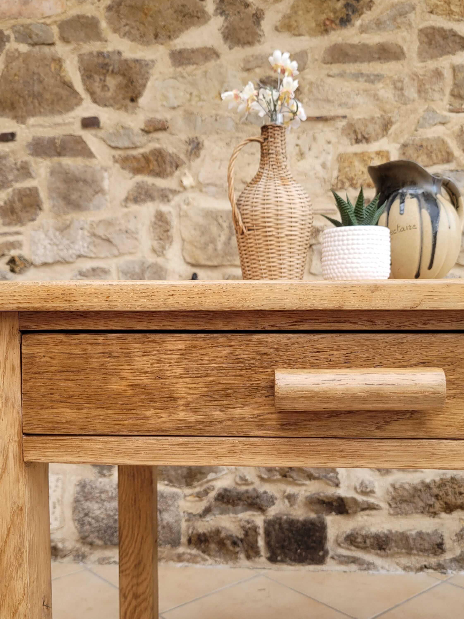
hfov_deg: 40.7
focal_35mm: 35
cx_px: 210
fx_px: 626
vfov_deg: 52.6
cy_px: 335
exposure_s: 1/100
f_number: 1.8
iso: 40
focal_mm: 5.4
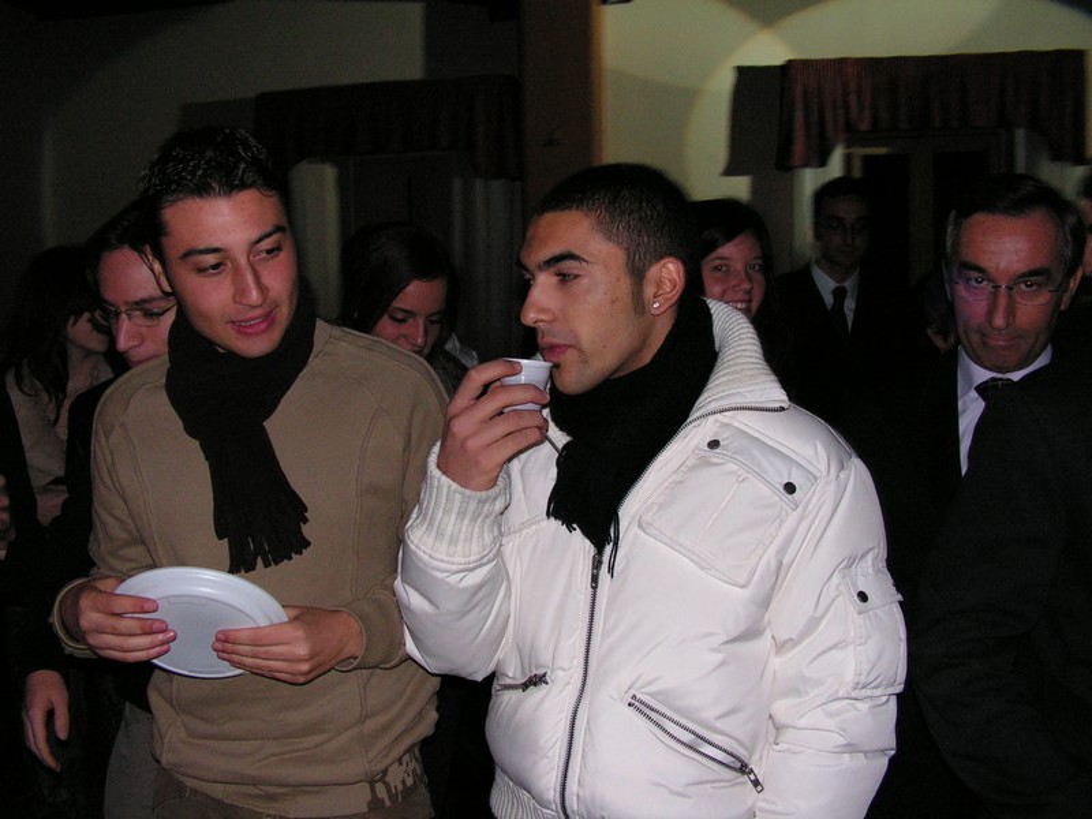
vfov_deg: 37.7
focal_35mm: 38
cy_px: 410
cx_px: 546
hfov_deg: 49.0
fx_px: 1199
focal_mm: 6.4
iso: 200
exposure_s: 1/40
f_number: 3.2
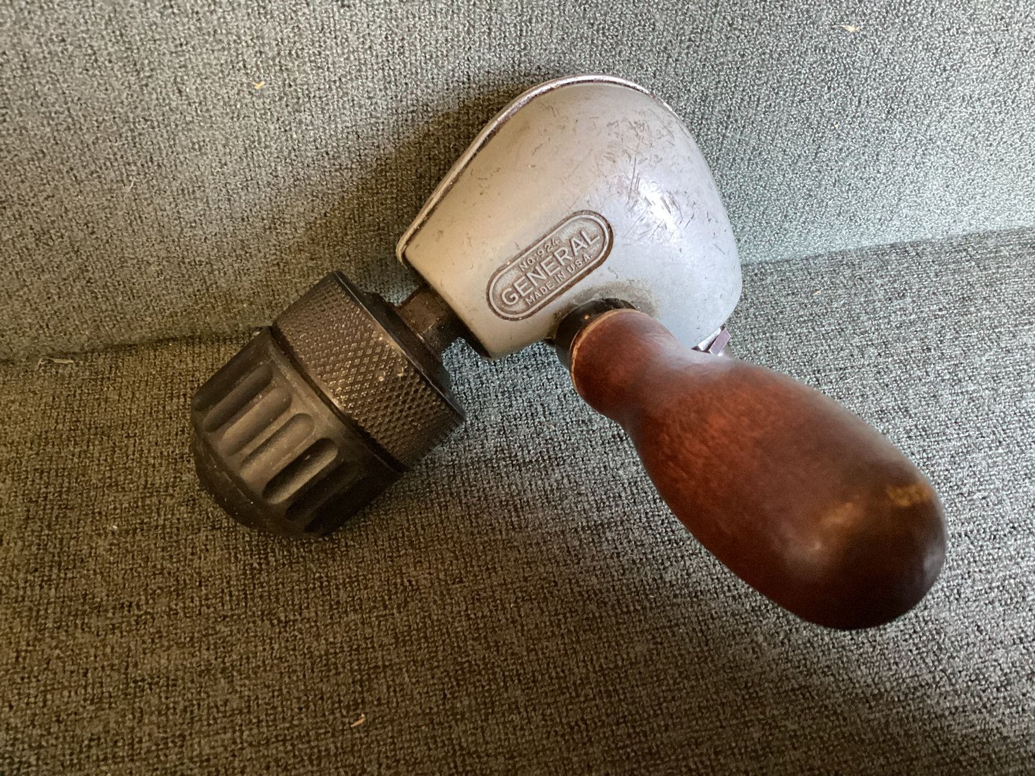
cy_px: 388
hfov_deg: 58.3
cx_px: 518
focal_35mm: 31
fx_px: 927
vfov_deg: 45.4
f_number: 2.4
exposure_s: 1/30
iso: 640
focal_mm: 3.3
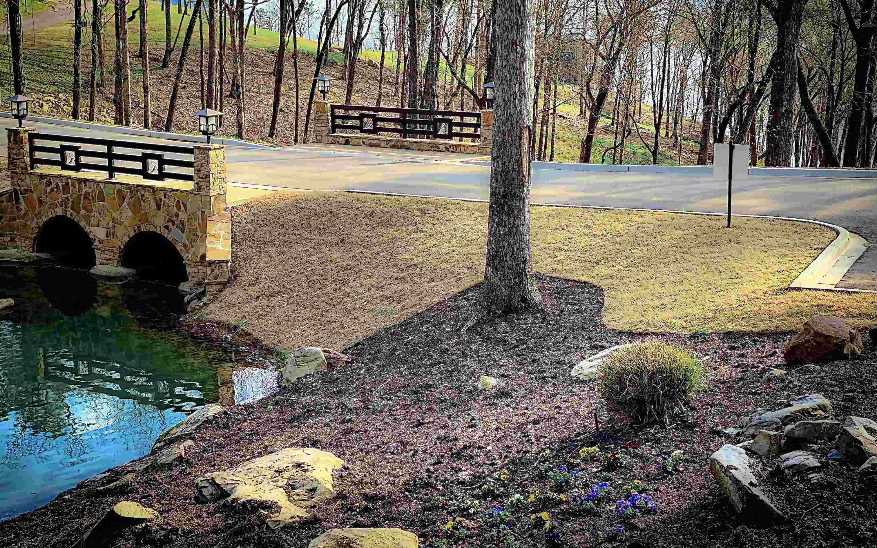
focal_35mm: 56
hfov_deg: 36.3
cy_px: 242
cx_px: 436
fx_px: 1338
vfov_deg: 23.1
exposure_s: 1/200
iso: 20
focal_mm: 6
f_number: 2
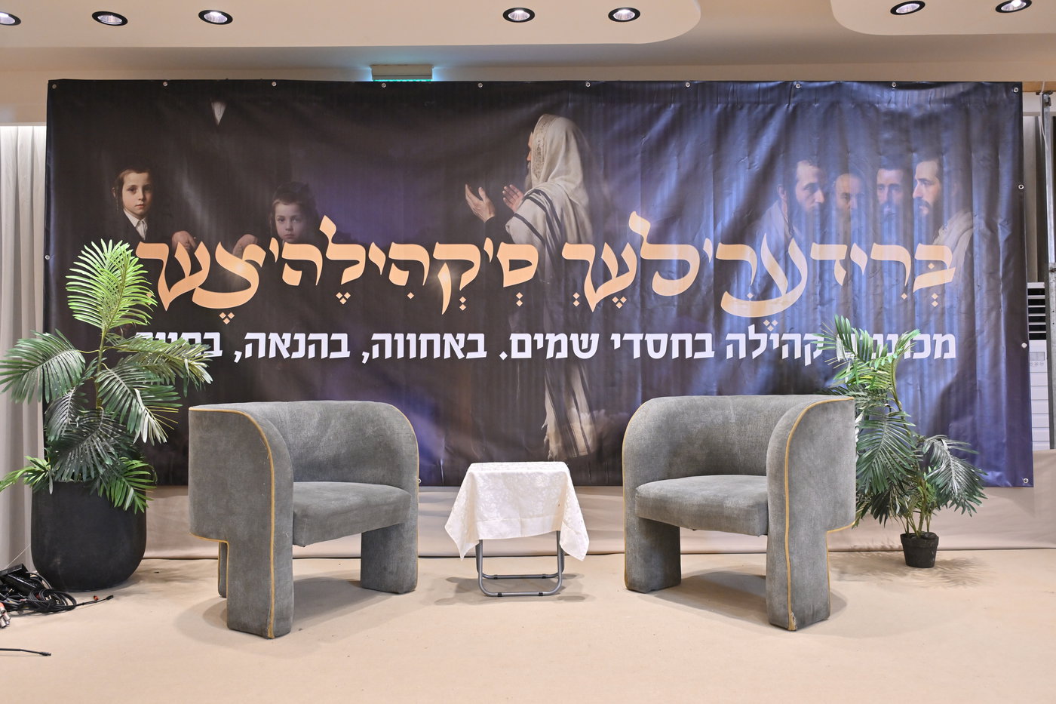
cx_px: 528
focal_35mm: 30
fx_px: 880
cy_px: 352
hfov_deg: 61.9
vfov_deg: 43.6
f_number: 4
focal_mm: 30
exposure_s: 1/200
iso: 640
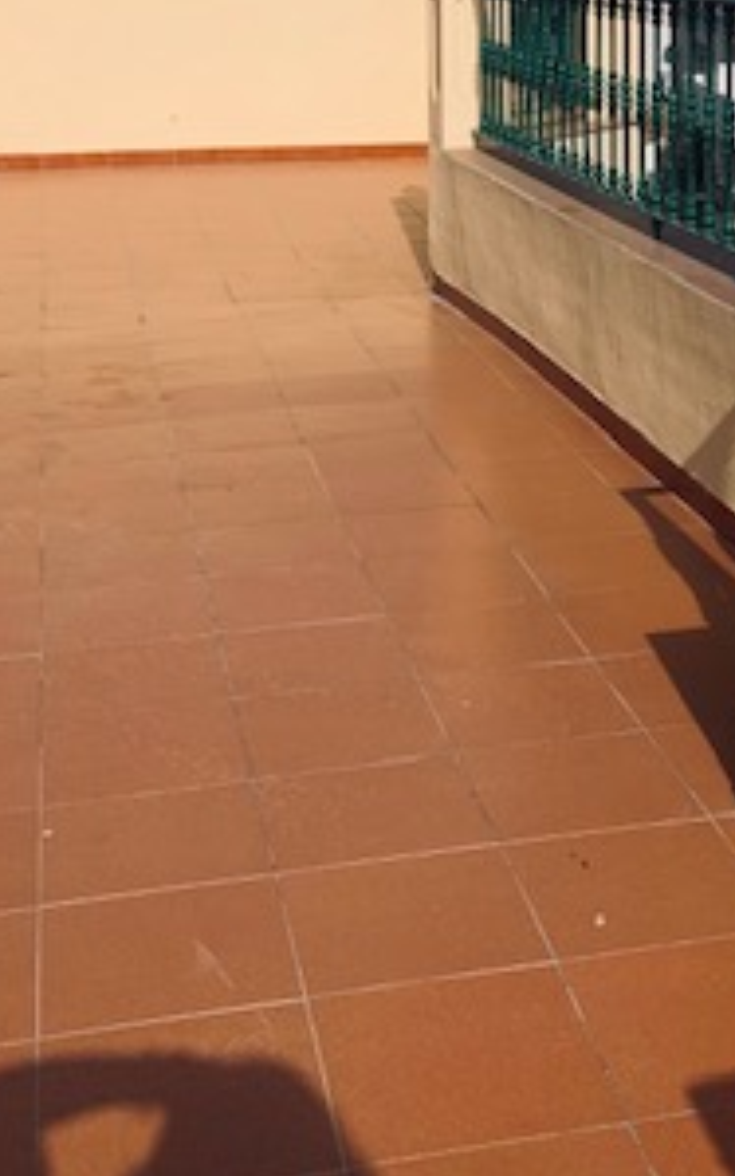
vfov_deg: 32.8
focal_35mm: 59
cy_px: 114
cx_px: 542
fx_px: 1890
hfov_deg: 21.8
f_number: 1.8
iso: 25
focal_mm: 4.25
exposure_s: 1/3788
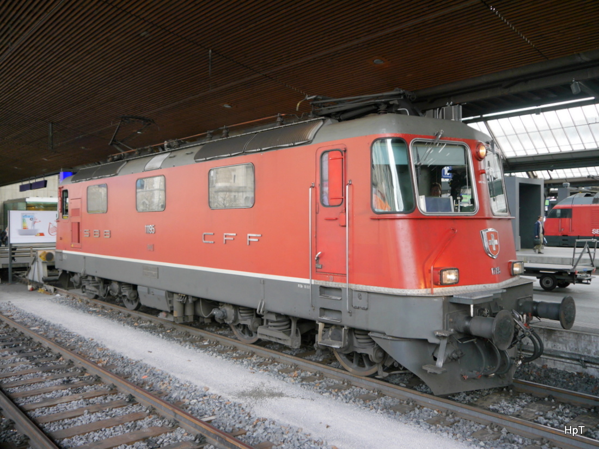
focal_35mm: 32
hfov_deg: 56.8
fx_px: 554
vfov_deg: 44.2
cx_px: 300
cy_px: 224
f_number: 3.8
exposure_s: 1/60
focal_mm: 16
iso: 500
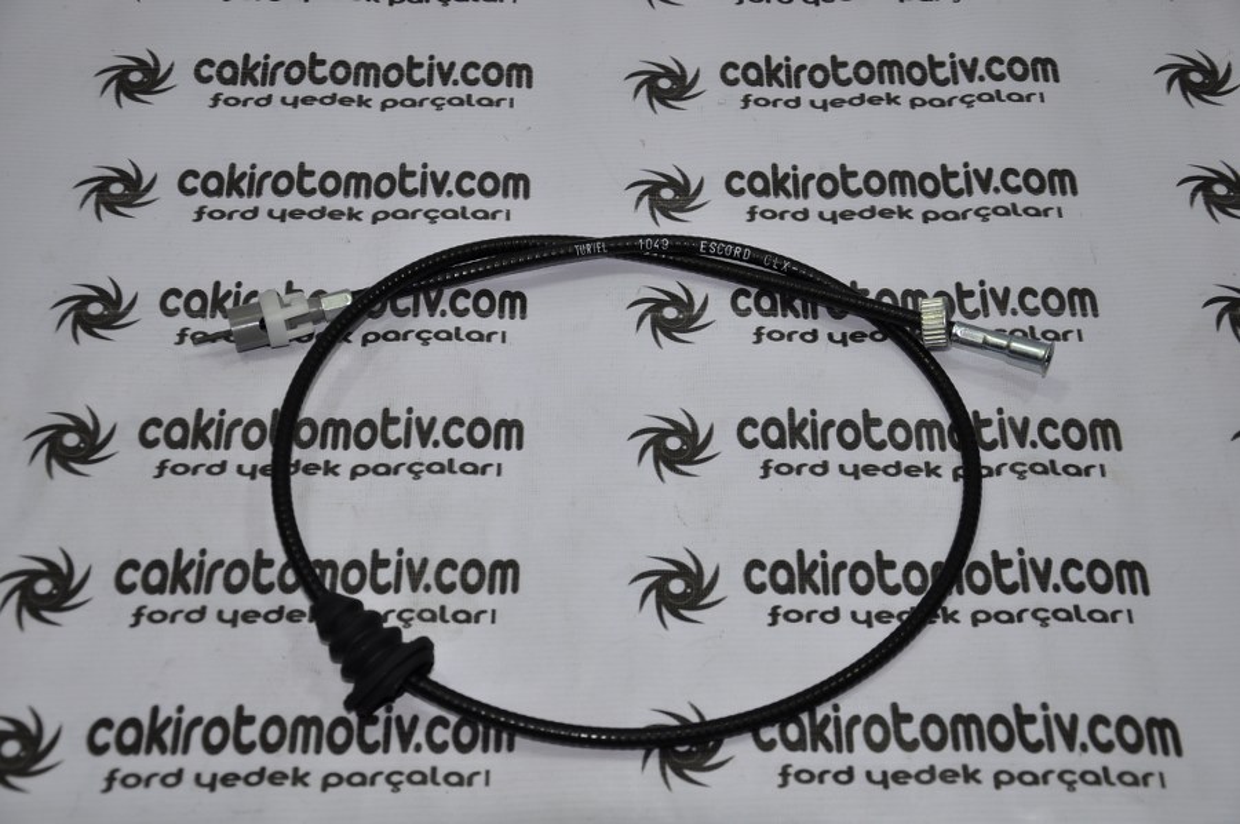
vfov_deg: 21.5
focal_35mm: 63
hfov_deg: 31.9
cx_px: 620
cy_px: 412
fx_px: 2168
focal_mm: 42
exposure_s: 1/125
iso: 200
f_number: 4.8
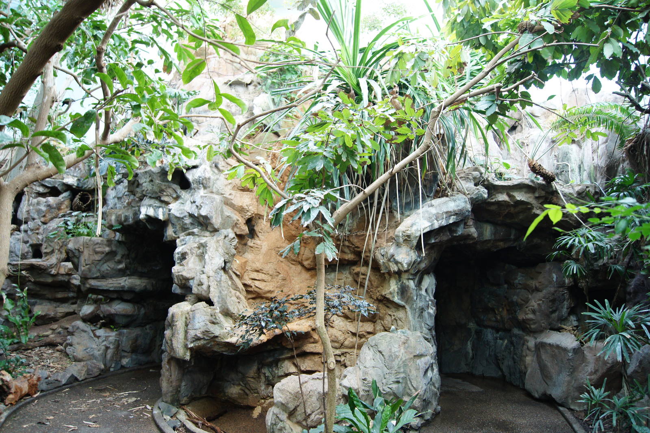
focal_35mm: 27
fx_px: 488
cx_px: 325
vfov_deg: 47.9
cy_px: 216
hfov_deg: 67.4
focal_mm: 18
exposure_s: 1/30
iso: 500
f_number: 3.5
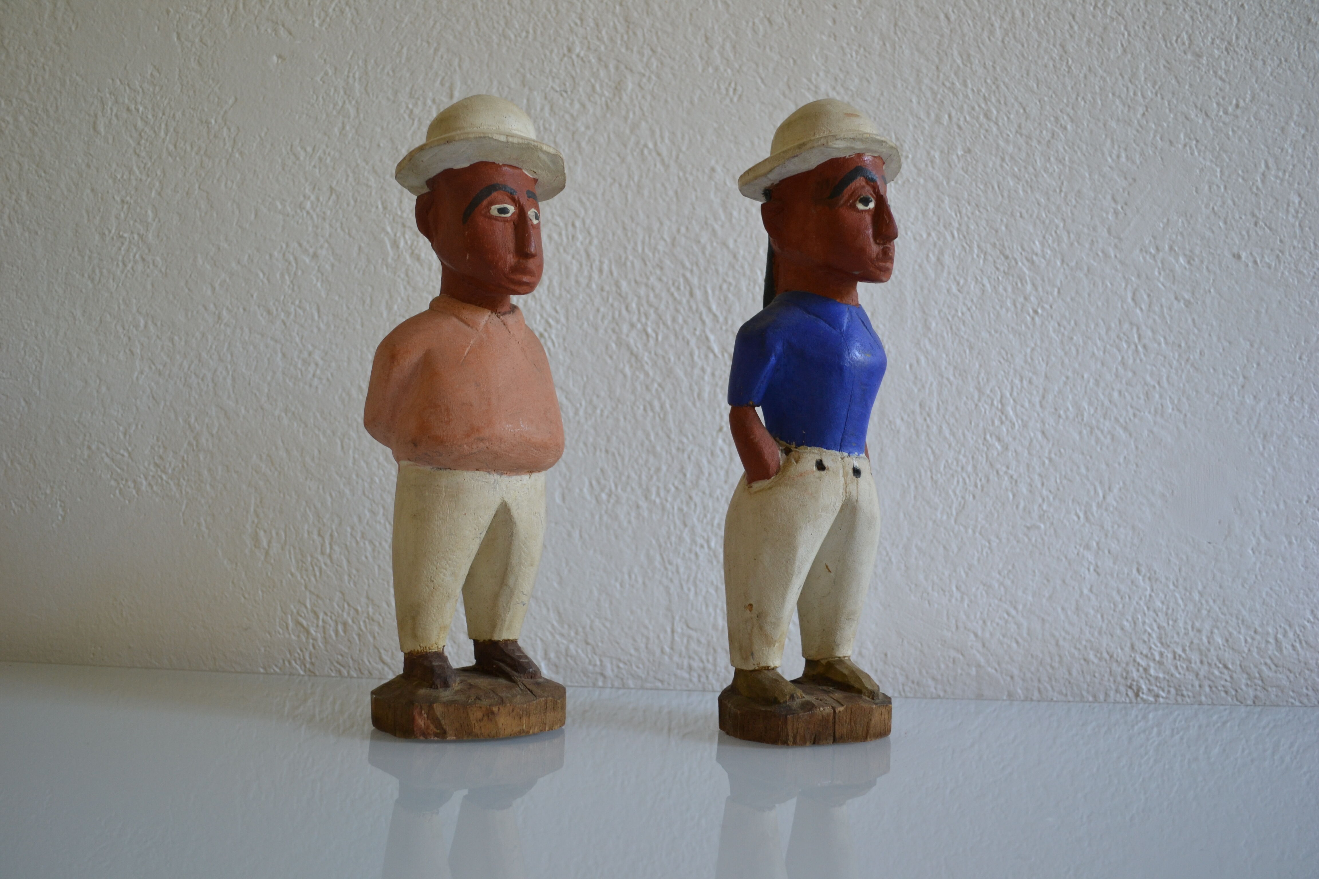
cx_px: 660
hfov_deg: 57.2
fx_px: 1209
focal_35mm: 33
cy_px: 440
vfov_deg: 40.0
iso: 400
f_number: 3.8
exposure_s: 1/40
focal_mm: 22
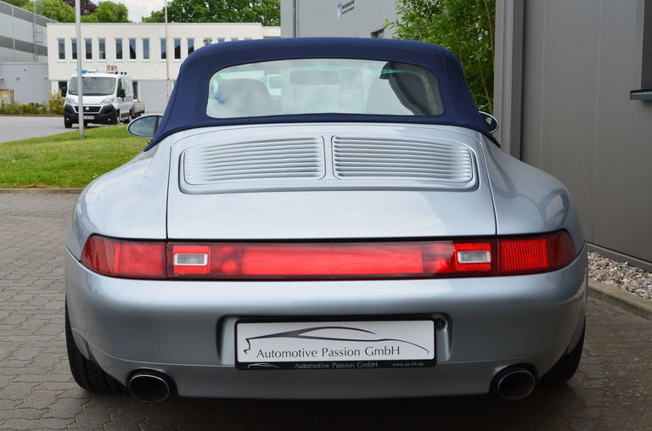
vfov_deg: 24.9
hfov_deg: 37.0
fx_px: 976
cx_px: 326
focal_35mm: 54
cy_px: 216
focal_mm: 36
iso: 200
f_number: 11
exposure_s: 1/100
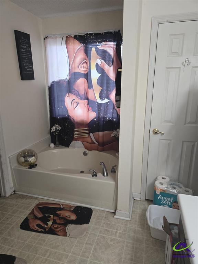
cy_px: 132
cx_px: 99
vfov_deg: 73.9
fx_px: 175
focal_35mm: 23
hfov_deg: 58.9
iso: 320
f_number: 1.8
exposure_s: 1/120
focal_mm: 5.4
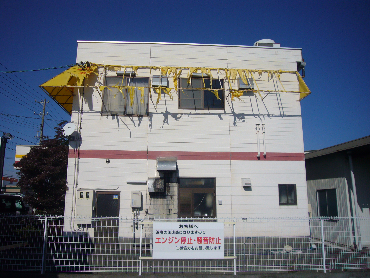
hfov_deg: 63.4
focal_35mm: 28
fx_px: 299
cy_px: 139
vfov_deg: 49.7
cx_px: 185
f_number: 5.6
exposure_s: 1/1000
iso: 80
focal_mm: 4.6
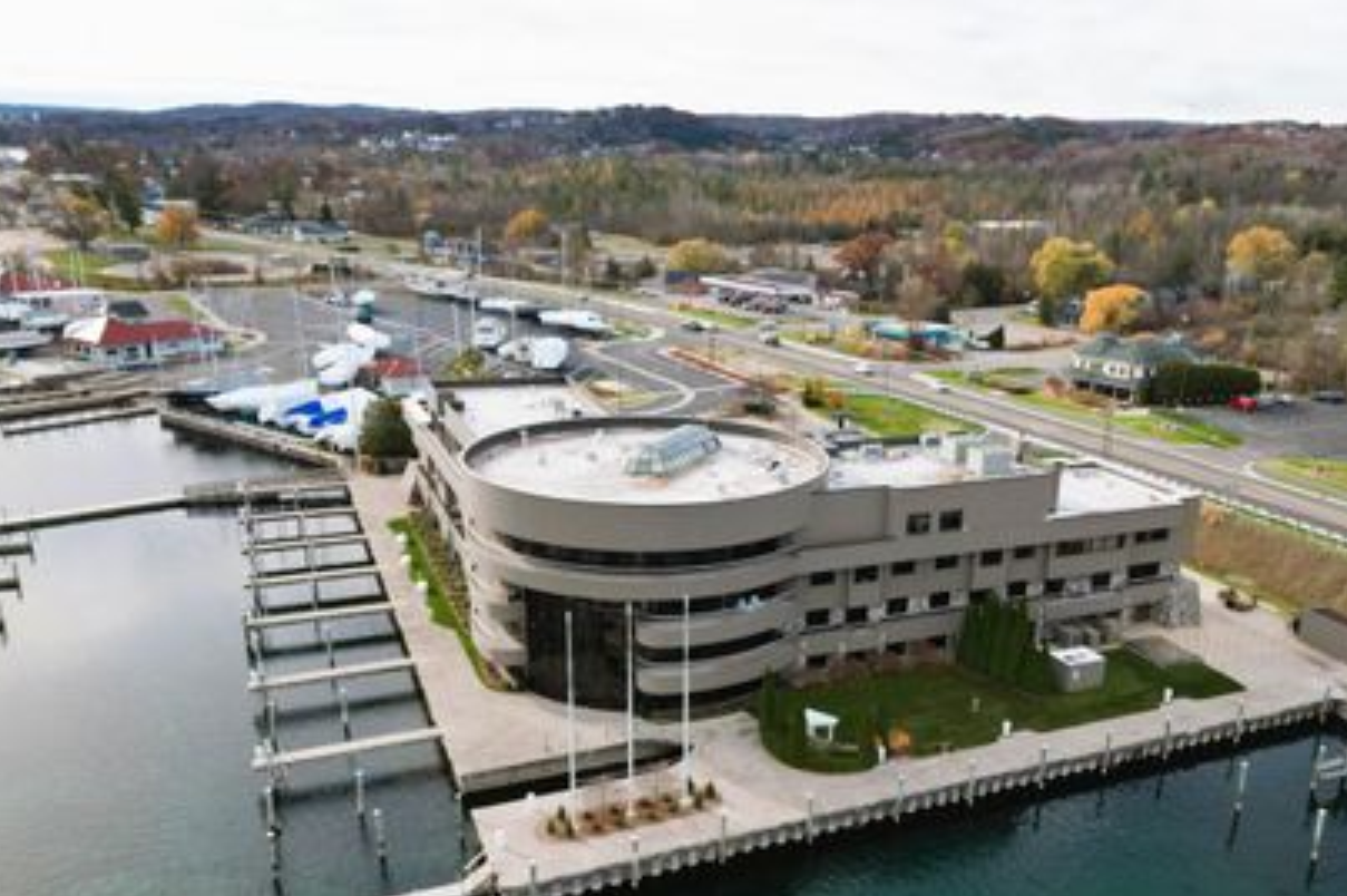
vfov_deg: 41.9
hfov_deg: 59.8
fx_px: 1159
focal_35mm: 31
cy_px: 570
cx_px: 809
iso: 130
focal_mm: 6.72
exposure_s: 1/1600
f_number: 1.7
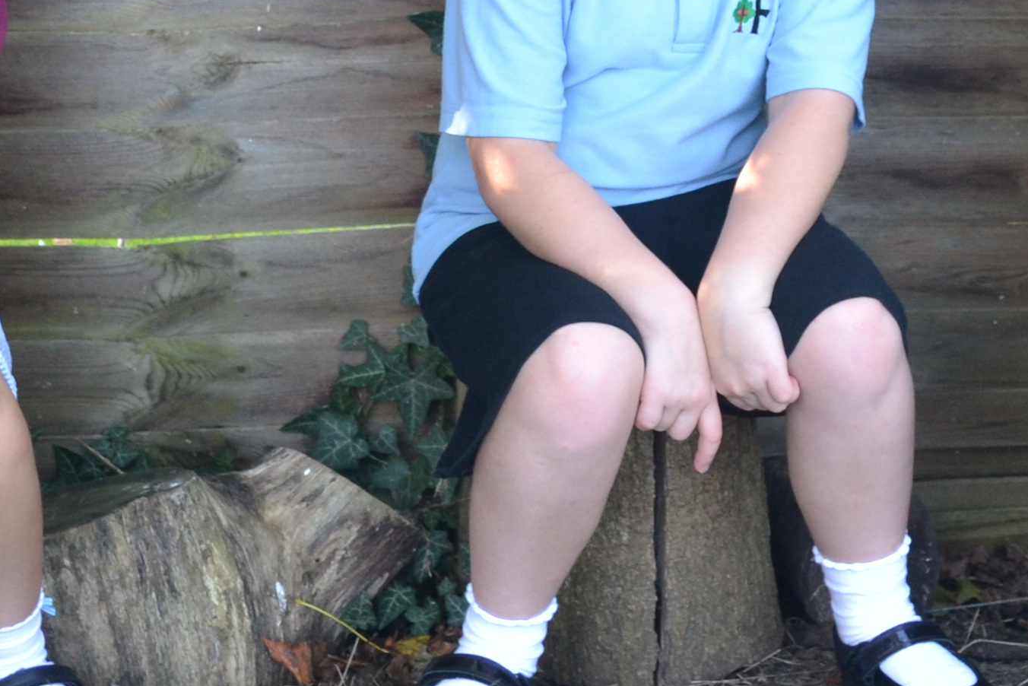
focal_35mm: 92
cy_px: -201
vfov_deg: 14.3
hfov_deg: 22.1
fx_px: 2628
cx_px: 668
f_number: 4.5
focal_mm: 18
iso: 400
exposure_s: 1/80
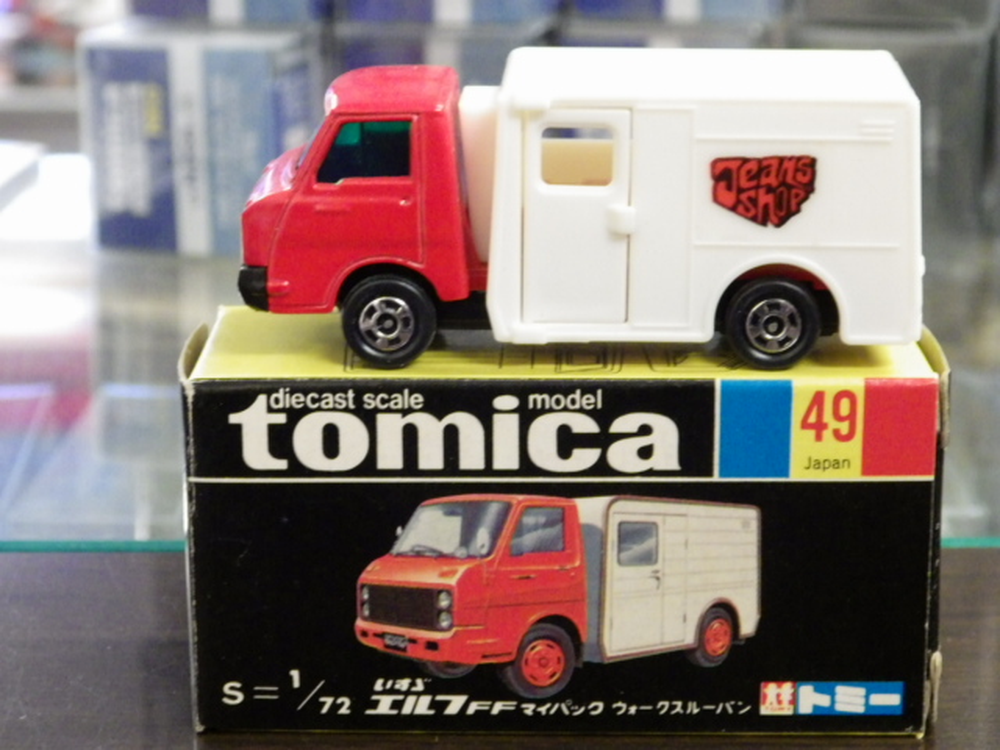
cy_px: 375
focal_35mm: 87
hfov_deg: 22.5
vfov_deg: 17.0
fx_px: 2513
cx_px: 500
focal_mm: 15.6
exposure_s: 1/30
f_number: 4.4
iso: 1250
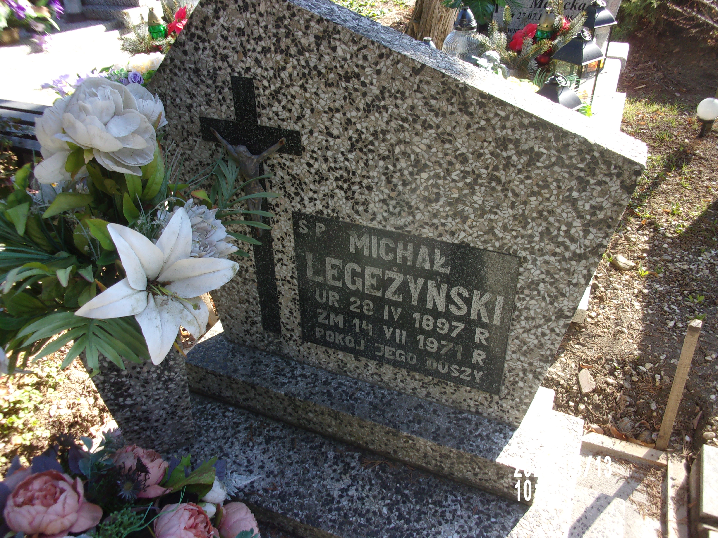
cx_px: 359
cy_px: 269
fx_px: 581
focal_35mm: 28
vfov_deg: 49.7
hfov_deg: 63.4
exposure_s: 1/125
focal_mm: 5.1
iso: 84
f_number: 3.9
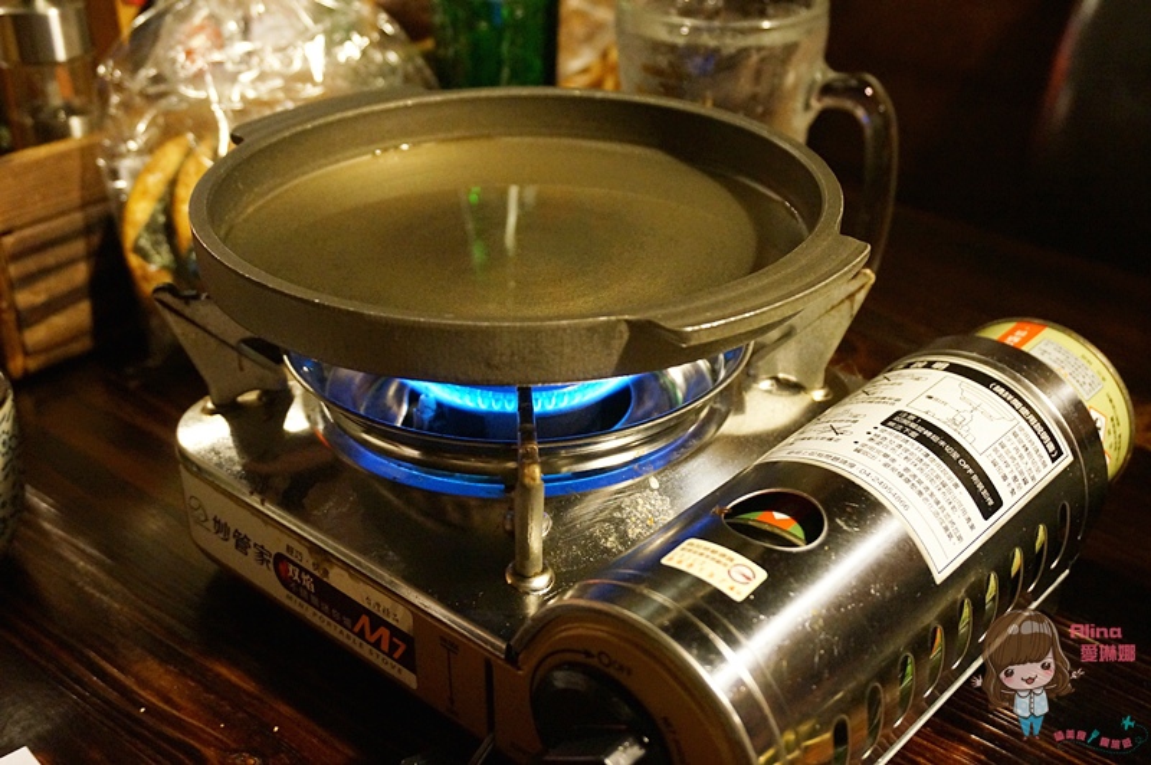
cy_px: 382
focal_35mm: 42
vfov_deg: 31.8
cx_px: 576
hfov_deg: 46.4
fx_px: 1342
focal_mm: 28
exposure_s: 1/15
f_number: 4.5
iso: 3200
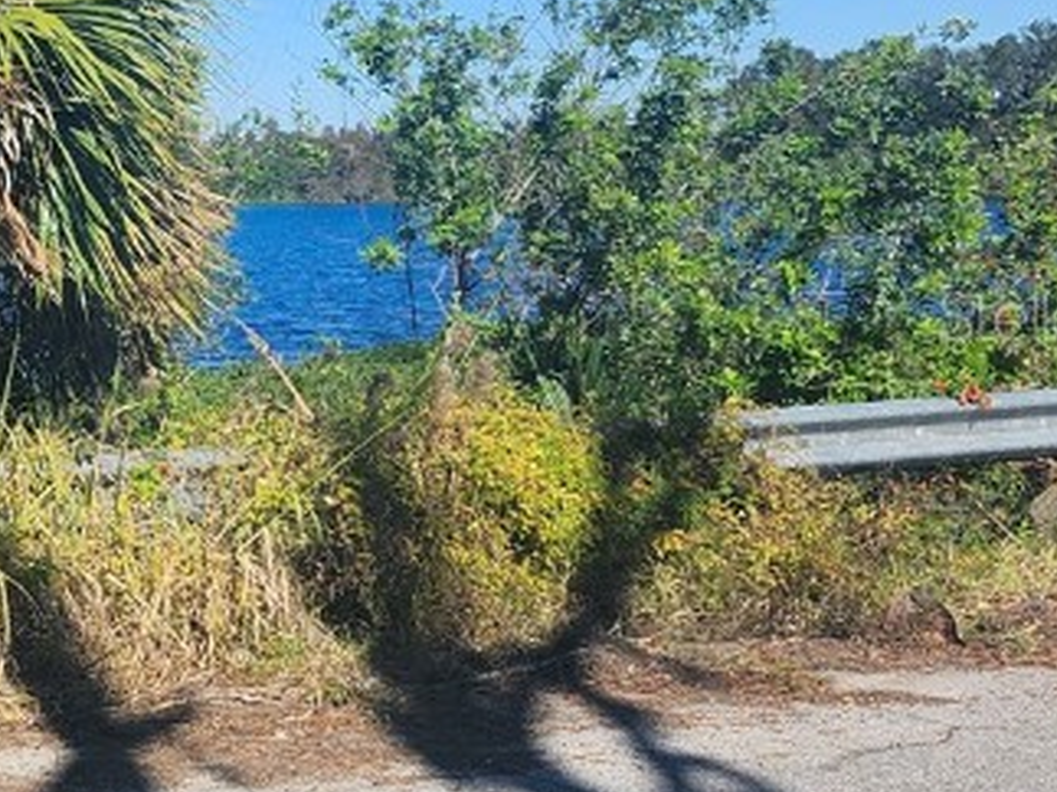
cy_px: 314
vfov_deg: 20.1
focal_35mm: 73
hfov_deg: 22.8
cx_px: -429
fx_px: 2228
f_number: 1.8
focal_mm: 5.54
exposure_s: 1/1457
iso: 25
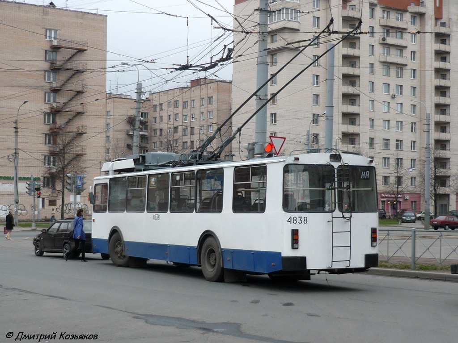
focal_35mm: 44
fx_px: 582
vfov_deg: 32.9
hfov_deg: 42.9
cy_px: 172
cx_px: 229
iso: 100
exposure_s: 1/100
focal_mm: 7.2
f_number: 3
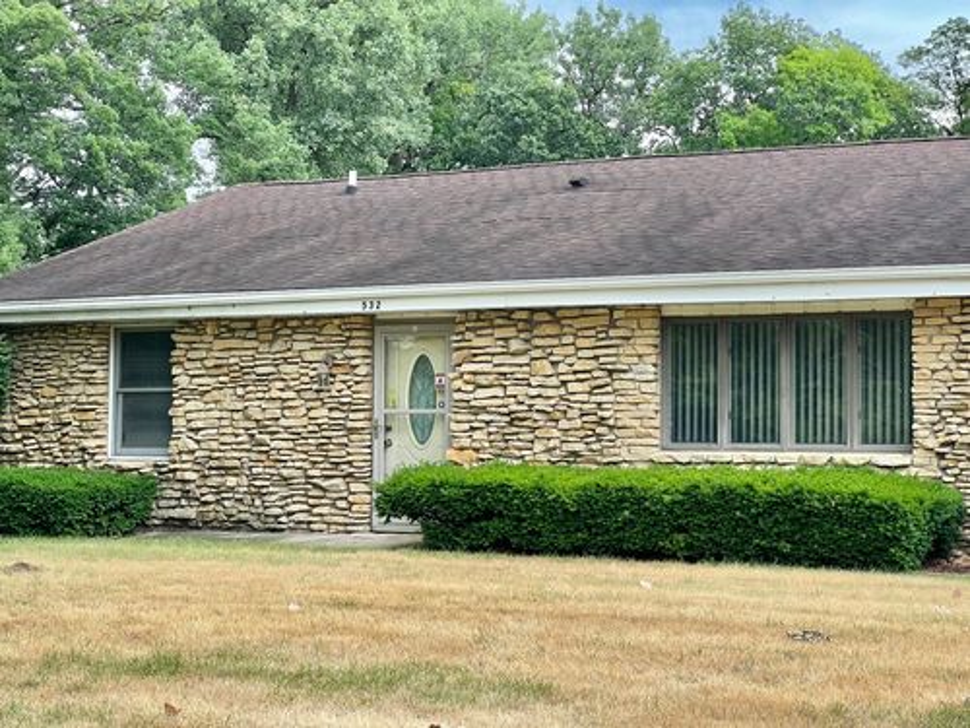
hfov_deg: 25.3
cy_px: 364
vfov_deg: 19.1
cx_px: 485
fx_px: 2158
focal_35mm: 77
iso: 32
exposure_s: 1/120
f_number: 2.8
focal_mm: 9
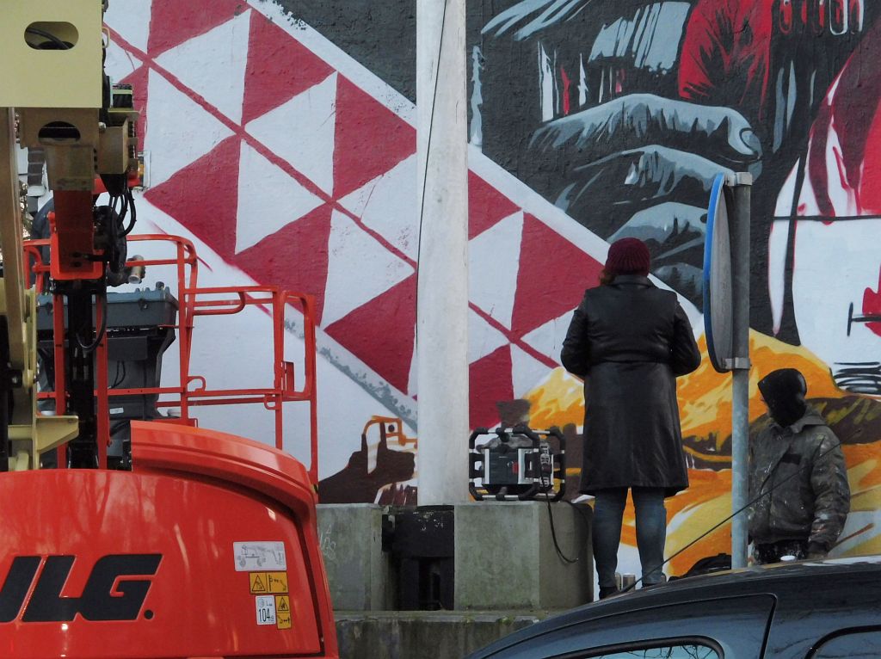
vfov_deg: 10.2
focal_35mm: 145
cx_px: 440
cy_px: 330
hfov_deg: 13.6
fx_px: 3687
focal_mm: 25.9
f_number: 5.4
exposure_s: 1/125
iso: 400
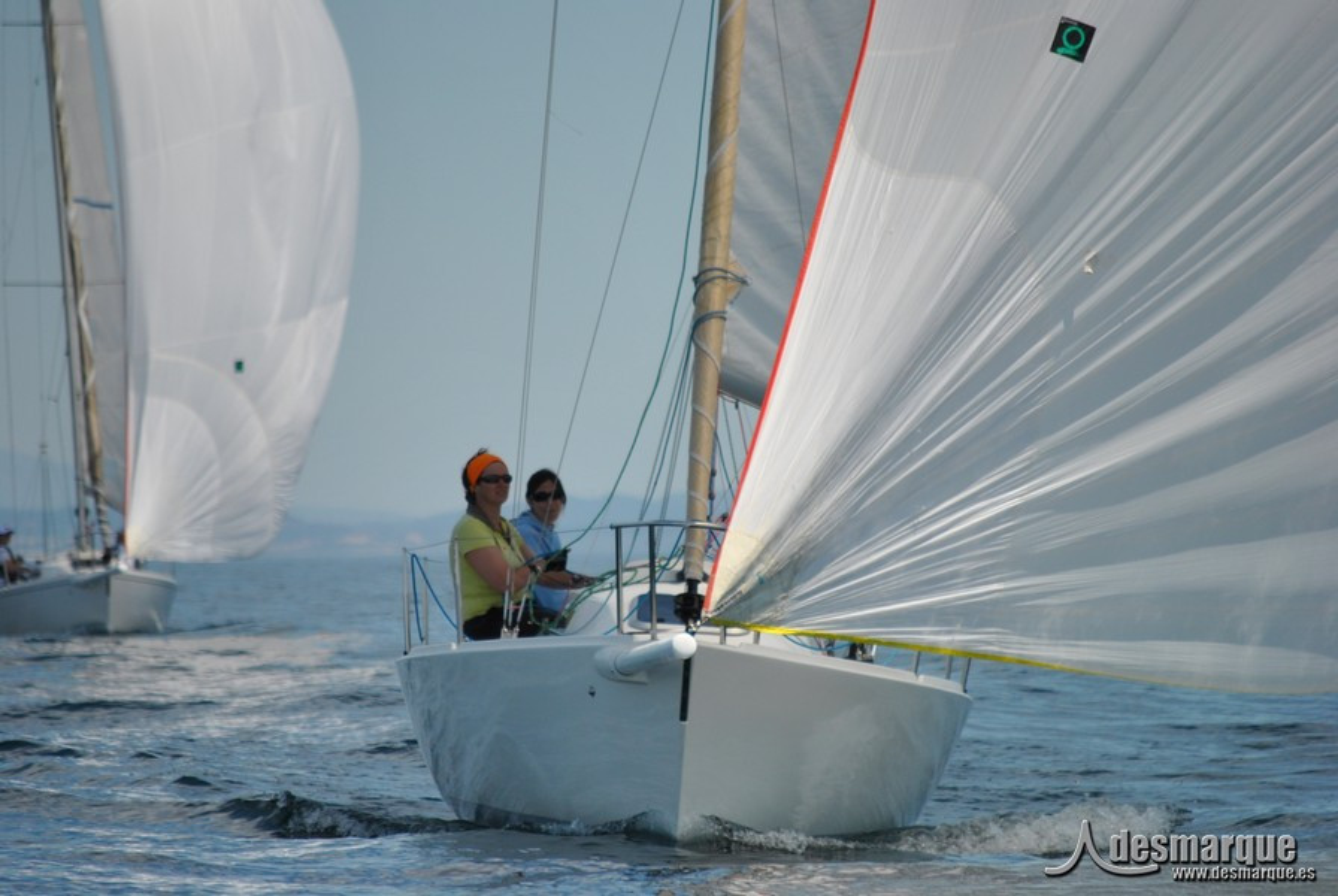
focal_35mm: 300
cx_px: 669
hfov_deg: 6.9
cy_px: 448
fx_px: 11164
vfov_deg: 4.6
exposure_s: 1/1250
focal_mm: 200
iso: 200
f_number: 5.6
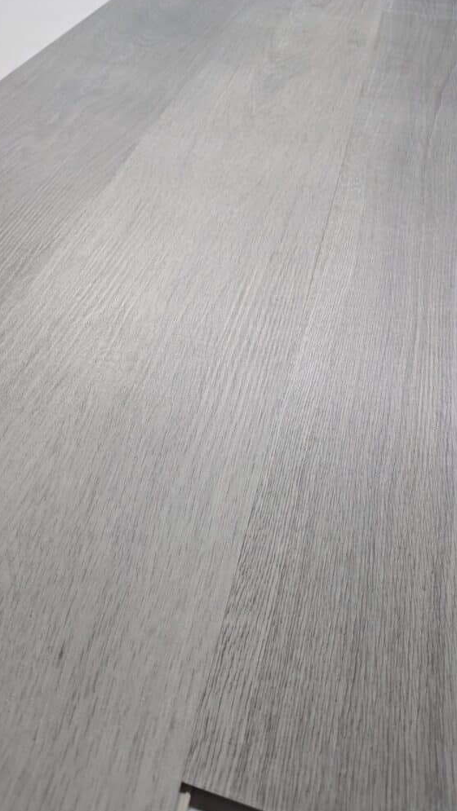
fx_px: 603
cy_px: 399
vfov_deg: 67.9
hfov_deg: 41.3
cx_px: 184
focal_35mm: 28
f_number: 1.89
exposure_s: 1/100
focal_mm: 5.43
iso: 109
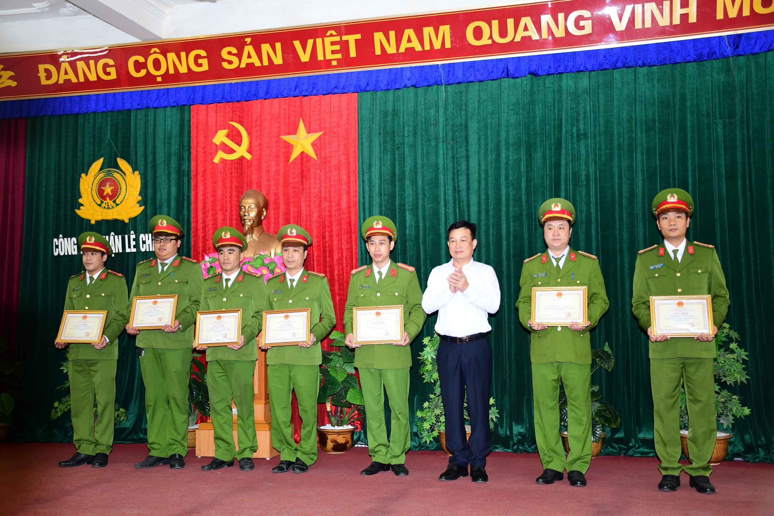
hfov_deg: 47.9
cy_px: 258
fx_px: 871
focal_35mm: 40
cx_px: 387
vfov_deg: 33.0
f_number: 4.5
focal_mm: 27
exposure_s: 1/200
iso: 1000
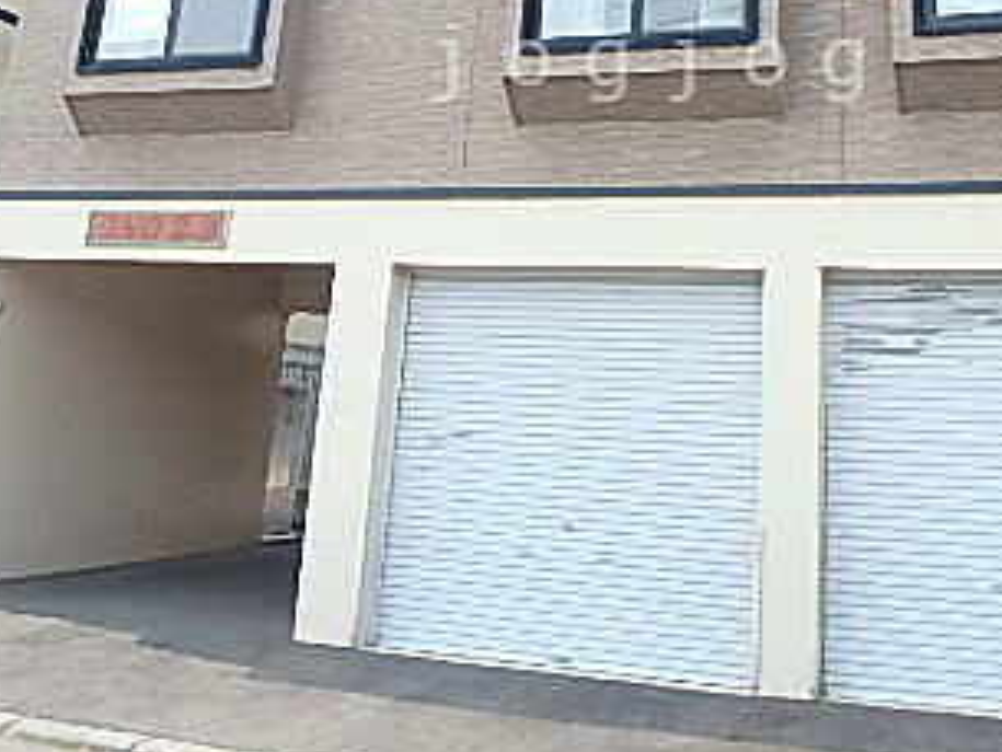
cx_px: 657
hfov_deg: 42.4
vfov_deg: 31.2
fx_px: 1274
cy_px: 62
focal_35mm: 44
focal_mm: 3.7
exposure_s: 1/400
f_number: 3.5
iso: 125
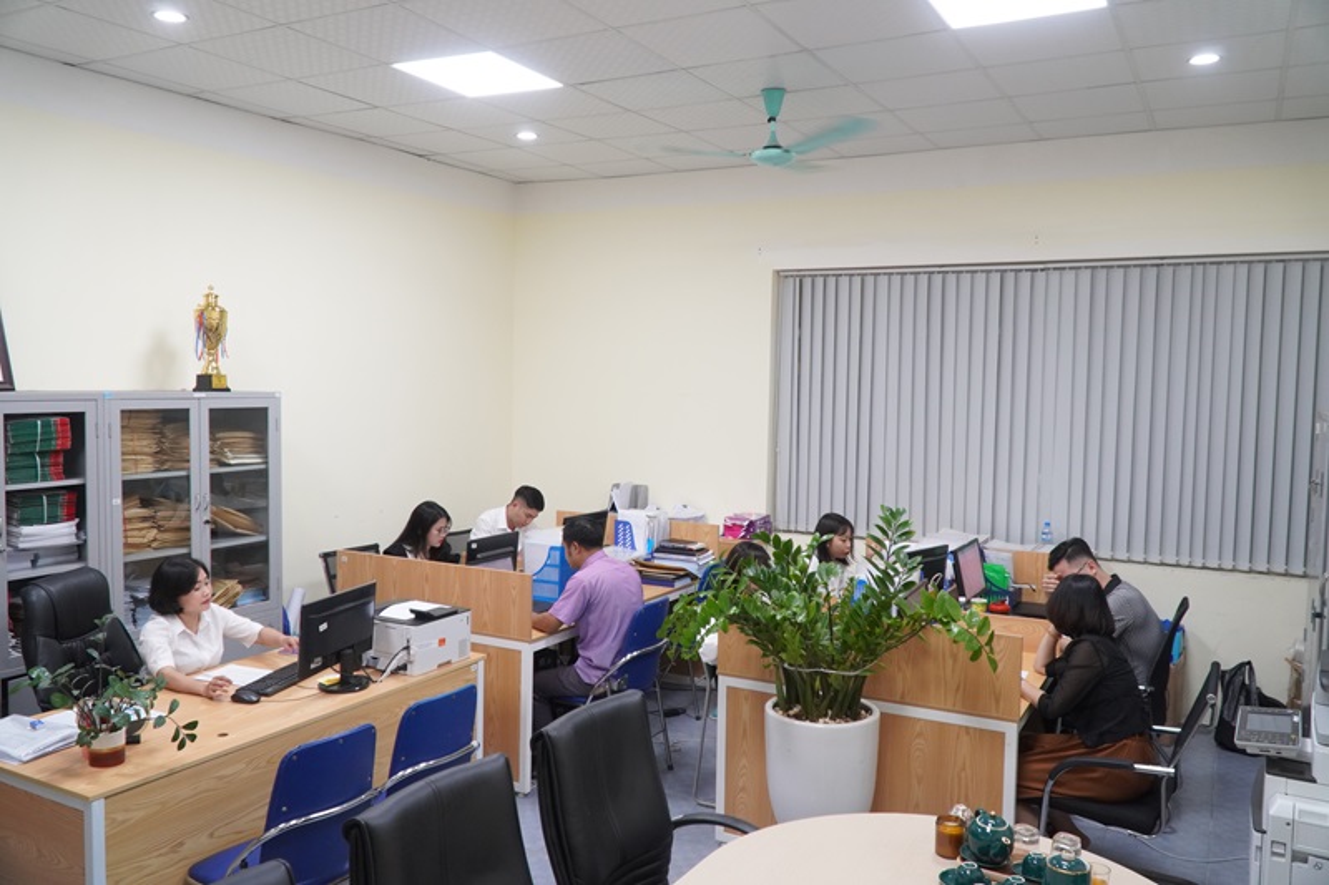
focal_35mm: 27
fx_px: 996
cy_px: 442
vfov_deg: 47.9
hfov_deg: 67.4
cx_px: 664
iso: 1600
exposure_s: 1/100
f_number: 4
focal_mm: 18
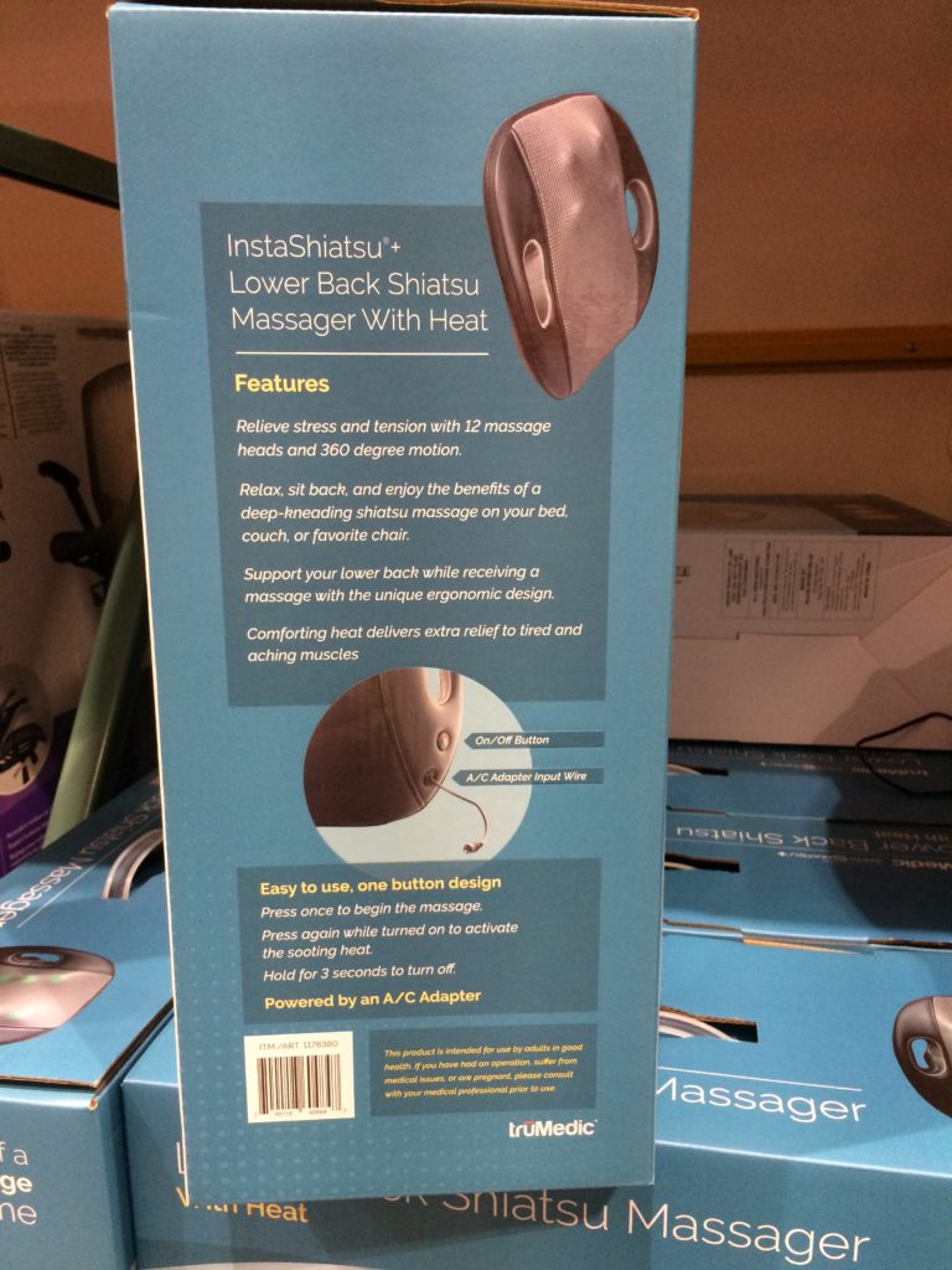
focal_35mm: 29
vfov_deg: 61.7
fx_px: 1063
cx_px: 476
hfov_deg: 48.2
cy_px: 635
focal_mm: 4.15
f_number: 2.2
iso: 250
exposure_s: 1/33
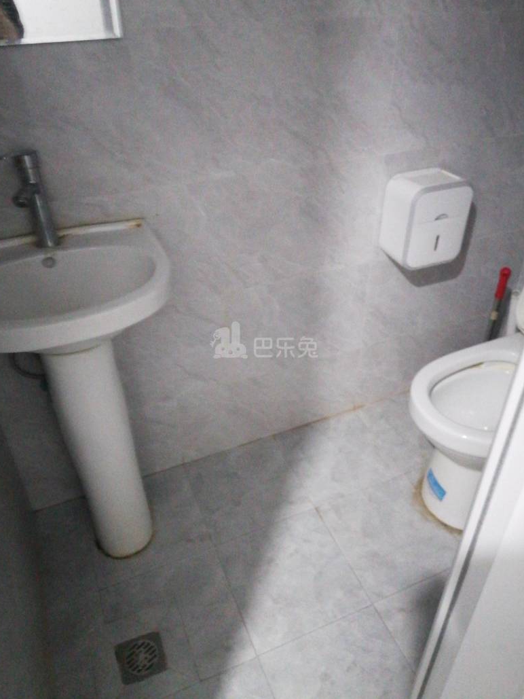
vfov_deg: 63.4
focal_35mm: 28
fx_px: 565
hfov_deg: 49.8
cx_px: 264
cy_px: 341
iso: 2500
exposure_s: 1/14.3
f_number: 1.8
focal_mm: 5.3
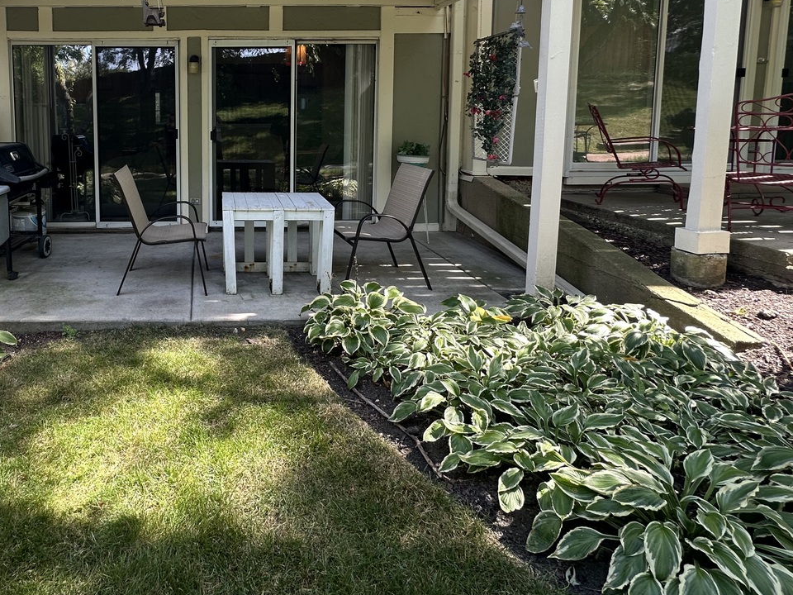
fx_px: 481
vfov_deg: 60.3
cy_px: 156
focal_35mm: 21
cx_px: 211
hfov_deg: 74.1
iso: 50
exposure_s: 1/99
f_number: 2.2
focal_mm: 2.22
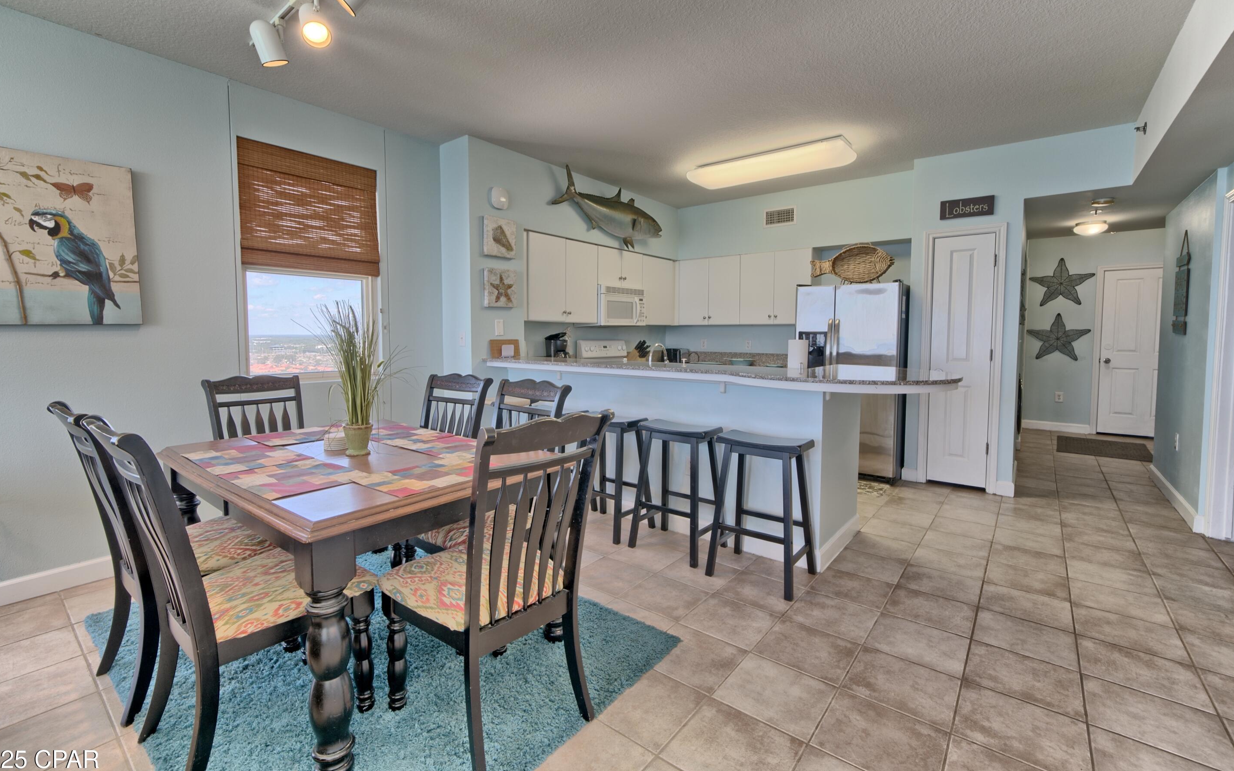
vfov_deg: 74.7
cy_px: 366
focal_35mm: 15
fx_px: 504
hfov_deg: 101.4
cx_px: 602
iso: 500
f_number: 8
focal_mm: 14
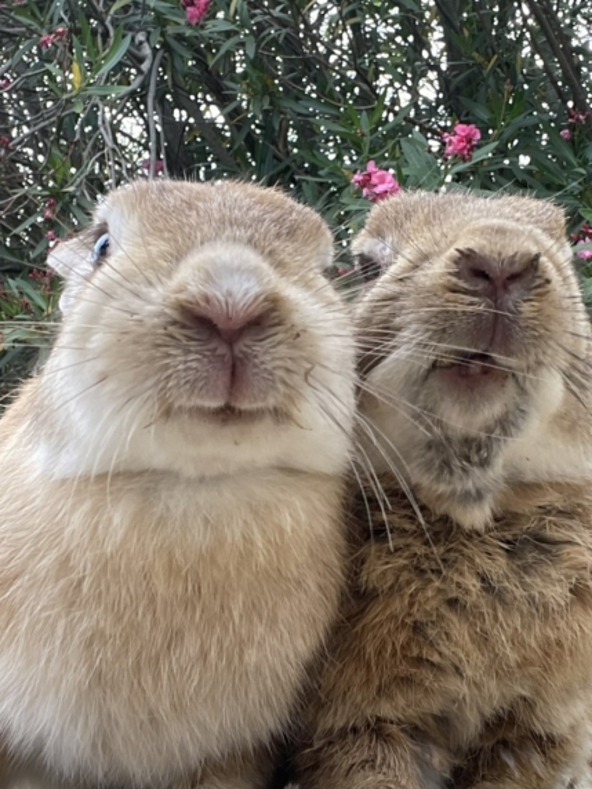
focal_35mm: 54
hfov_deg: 27.0
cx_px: 340
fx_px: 1231
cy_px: 379
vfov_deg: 35.5
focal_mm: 2.71
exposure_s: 1/129
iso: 25
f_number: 2.2
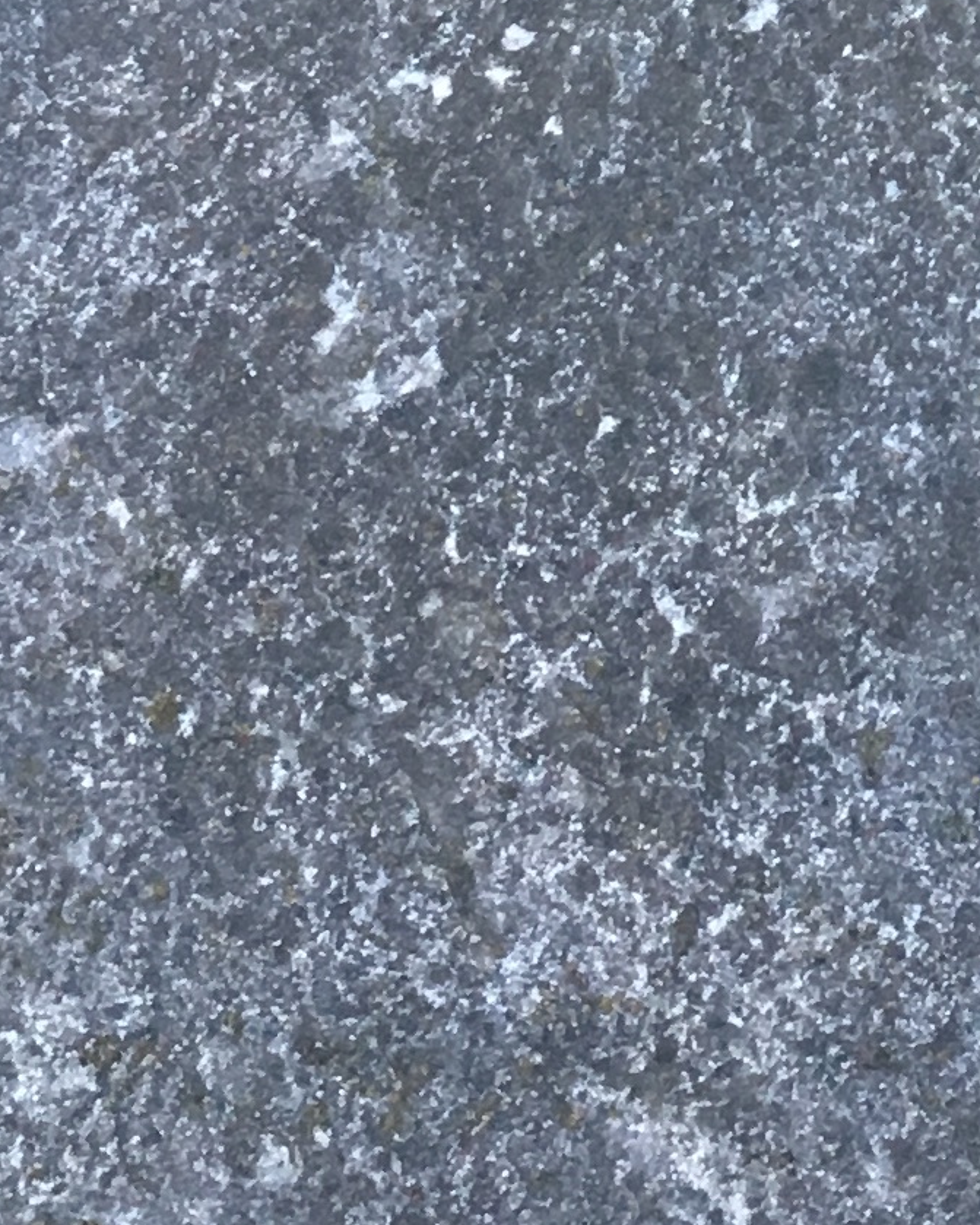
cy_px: -1070
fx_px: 4932
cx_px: 1539
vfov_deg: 12.7
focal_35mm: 136
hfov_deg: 10.9
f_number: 2.2
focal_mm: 4.15
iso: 32
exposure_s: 1/30
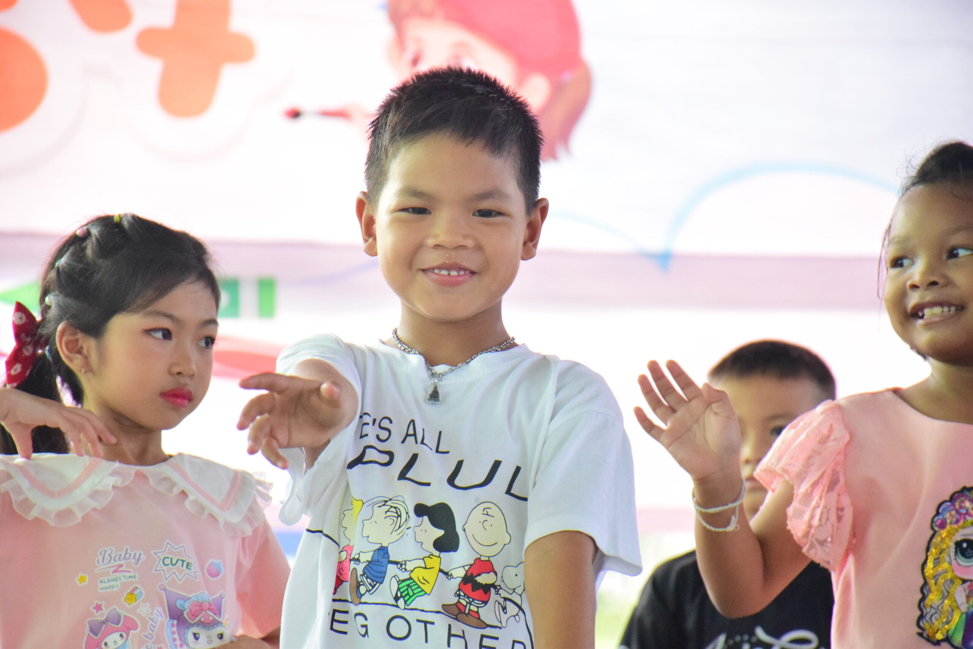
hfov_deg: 9.8
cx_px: 486
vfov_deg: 6.5
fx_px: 5676
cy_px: 324
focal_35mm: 210
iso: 3200
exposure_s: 1/1250
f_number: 5.6
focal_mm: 140
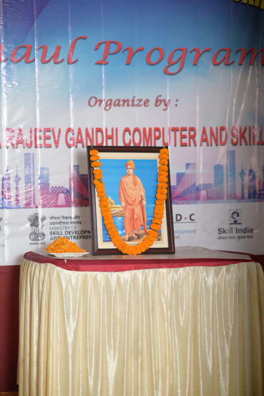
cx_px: 132
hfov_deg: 16.1
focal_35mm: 85
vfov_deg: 23.9
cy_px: 198
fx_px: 934
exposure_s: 1/250
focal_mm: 85
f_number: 1.8
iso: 125
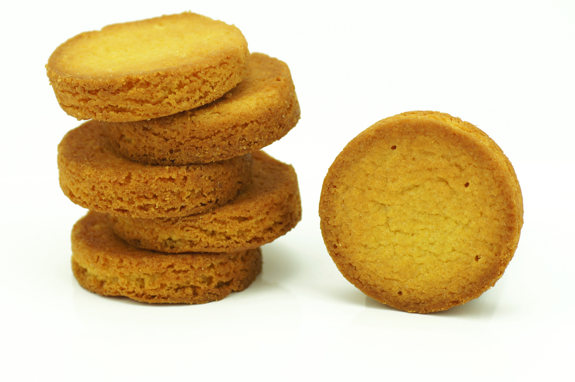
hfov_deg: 15.2
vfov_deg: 10.1
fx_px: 2154
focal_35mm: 135
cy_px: 191
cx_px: 288
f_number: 5.6
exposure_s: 1/80
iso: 100
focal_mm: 90
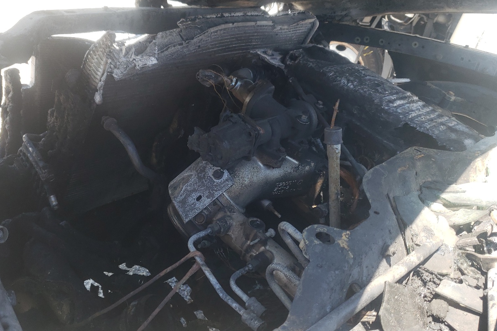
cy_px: 160
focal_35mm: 36
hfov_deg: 52.9
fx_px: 497
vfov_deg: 36.9
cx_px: 210
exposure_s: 1/294
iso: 50
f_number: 1.5
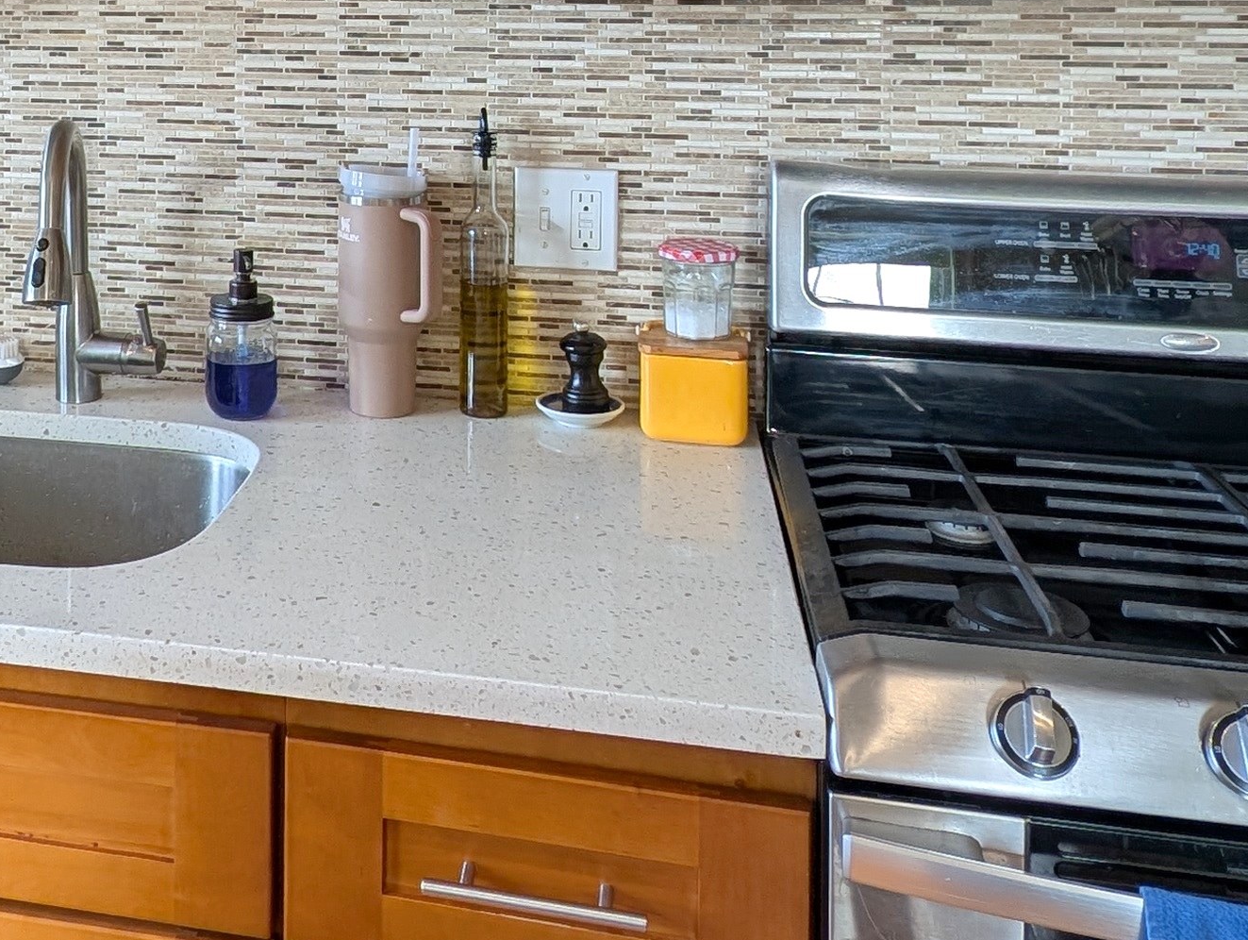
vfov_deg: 35.2
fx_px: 1336
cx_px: 319
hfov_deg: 48.2
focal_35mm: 37
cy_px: 3
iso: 49
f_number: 1.95
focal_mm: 2.23
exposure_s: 1/40
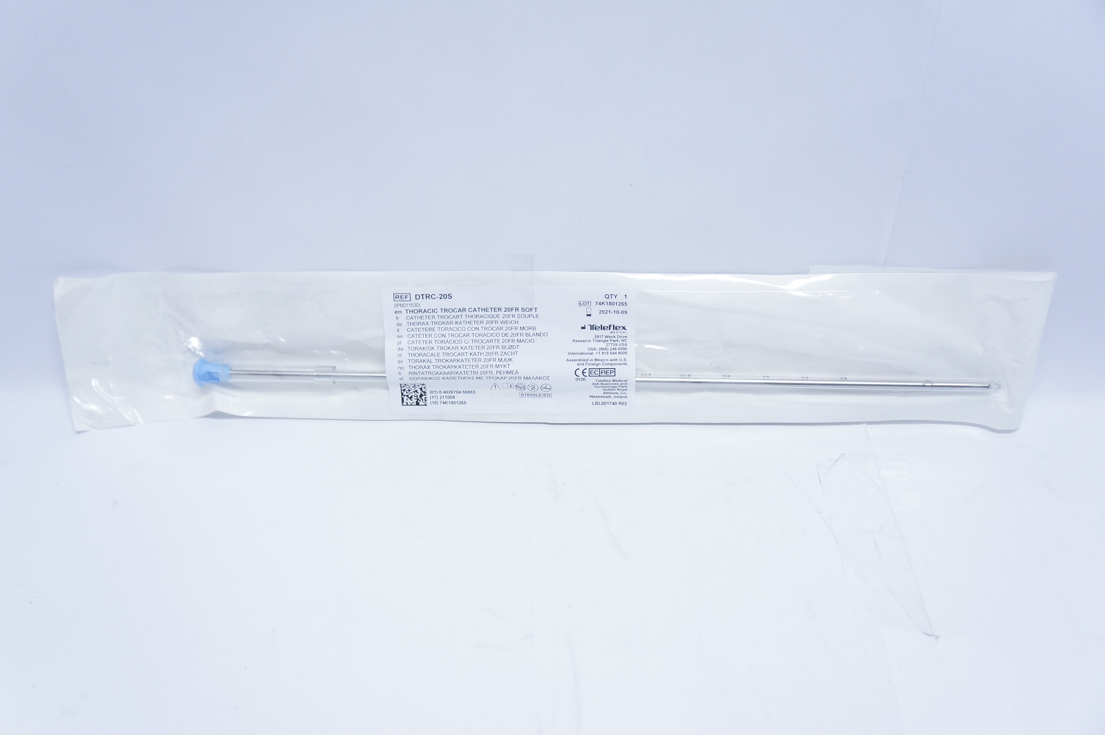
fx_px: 1012
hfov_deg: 57.3
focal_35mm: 33
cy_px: 368
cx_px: 552
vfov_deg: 39.9
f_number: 4
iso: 800
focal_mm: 22
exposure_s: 1/160
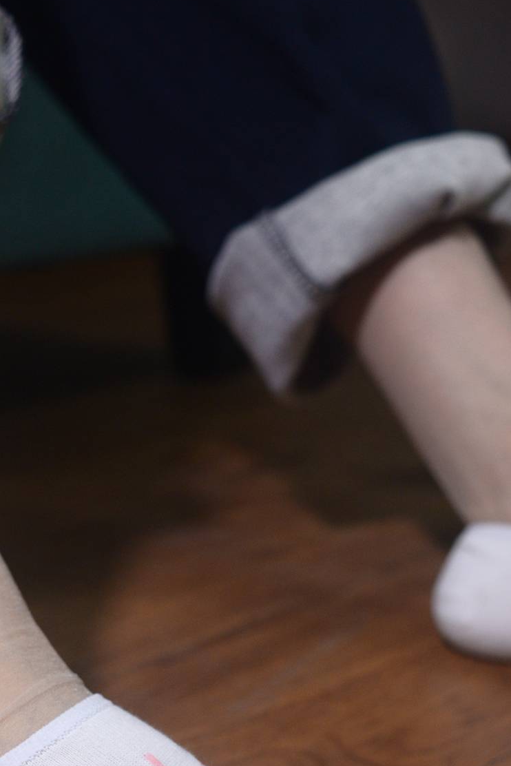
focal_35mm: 66
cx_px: 129
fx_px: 1404
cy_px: 657
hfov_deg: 20.5
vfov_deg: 29.5
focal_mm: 35
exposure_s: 1/250
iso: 1250
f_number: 5
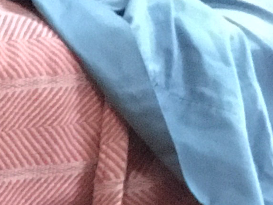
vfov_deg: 6.8
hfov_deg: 8.0
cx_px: -621
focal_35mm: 203
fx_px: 1601
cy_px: 523
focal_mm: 4.15
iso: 320
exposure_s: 1/15
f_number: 2.2
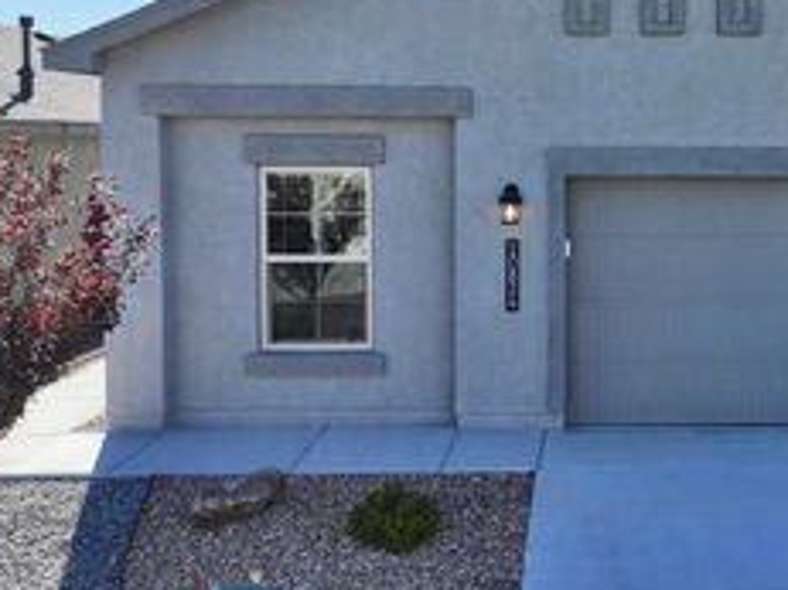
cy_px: 211
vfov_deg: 27.9
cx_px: 638
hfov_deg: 35.6
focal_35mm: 52
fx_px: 1183
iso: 280
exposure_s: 1/2500
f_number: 2.8
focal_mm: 12.29
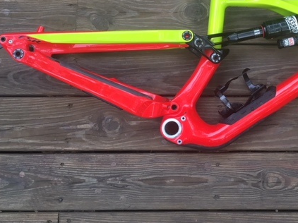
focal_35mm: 44
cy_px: 66
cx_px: 210
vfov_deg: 32.4
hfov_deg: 42.1
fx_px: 379
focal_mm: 4.15
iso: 32
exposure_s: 1/40
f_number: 2.2
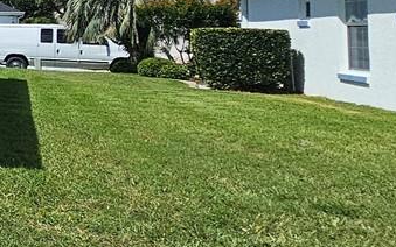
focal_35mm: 65
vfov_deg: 19.1
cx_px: -468
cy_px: -37
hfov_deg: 17.2
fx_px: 702
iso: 50
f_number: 2.2
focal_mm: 2.2
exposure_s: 1/4730
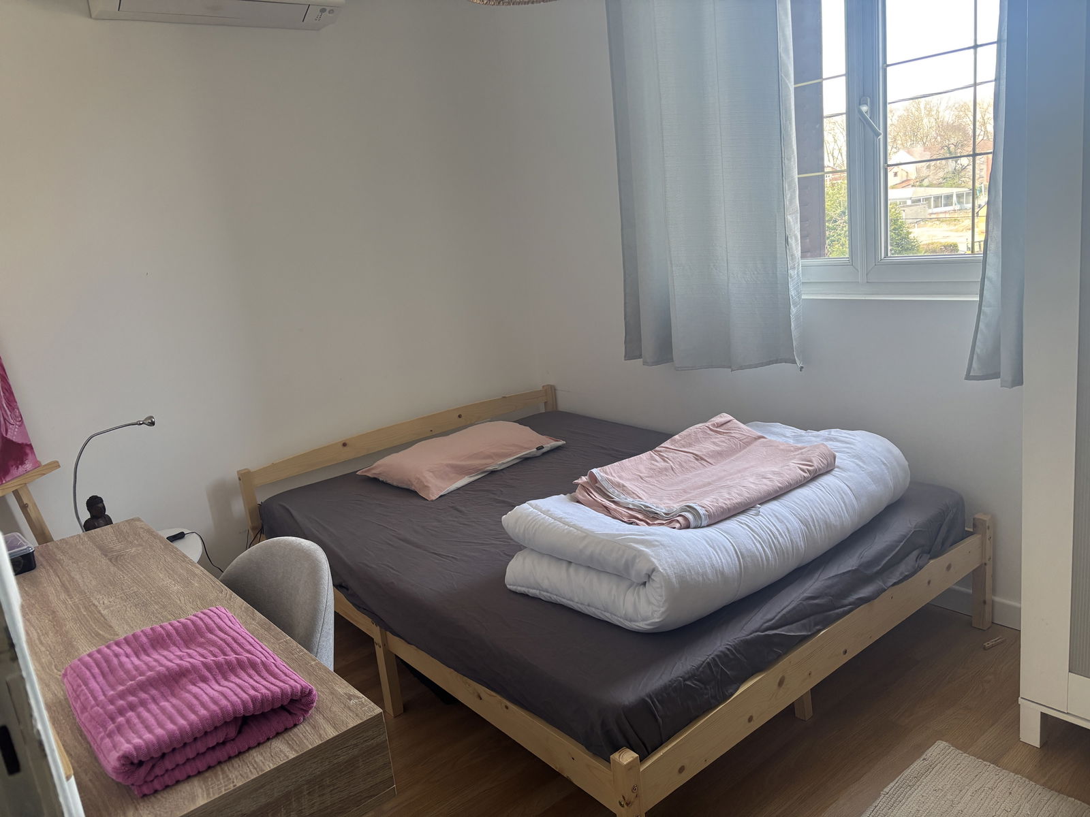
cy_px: 408
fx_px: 819
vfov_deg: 53.1
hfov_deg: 67.3
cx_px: 545
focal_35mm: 26
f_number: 1.6
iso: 125
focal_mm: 5.96
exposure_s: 1/121
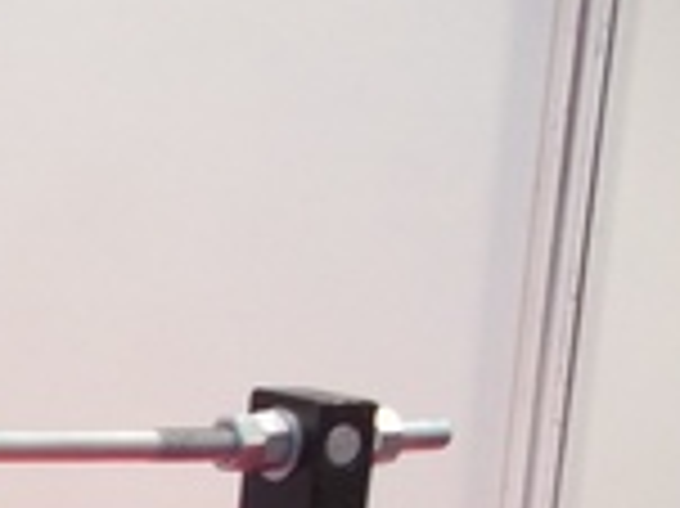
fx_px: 2081
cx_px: -378
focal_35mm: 106
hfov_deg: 16.7
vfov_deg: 13.1
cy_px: 793
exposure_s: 1/20
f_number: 2.9
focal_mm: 5.7
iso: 160
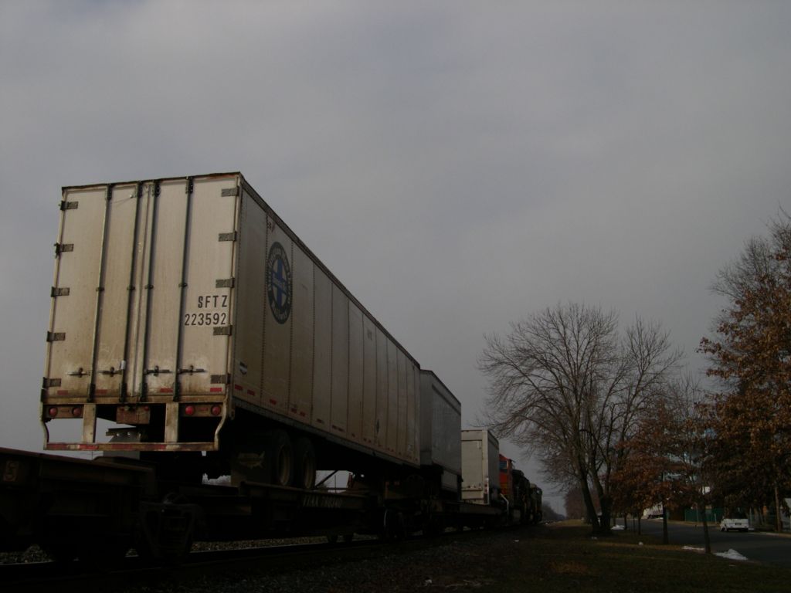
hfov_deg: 49.0
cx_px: 396
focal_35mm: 38
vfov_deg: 37.7
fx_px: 868
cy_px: 296
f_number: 7.6
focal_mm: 8
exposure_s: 1/217
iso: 100
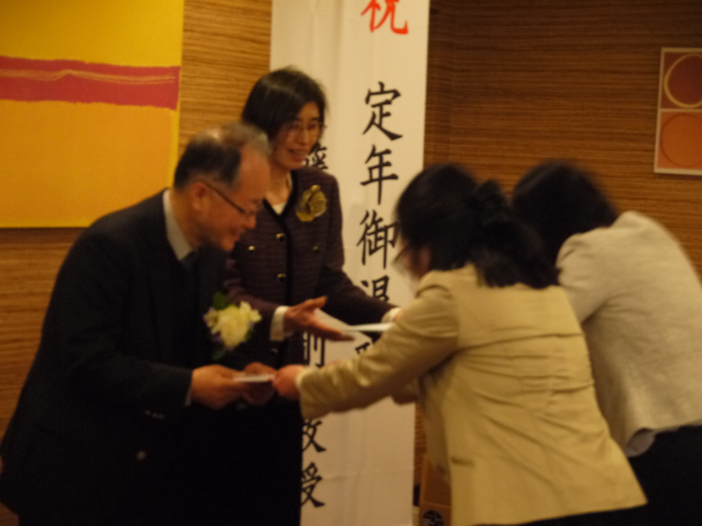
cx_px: 351
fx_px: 1703
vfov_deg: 17.6
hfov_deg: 23.3
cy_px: 263
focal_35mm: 84
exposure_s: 1/25
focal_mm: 42
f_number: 5.6
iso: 800
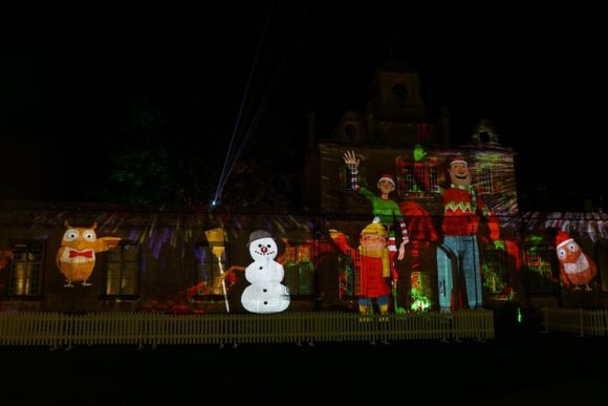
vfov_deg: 43.6
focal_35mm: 30
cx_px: 304
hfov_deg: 61.9
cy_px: 203
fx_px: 507
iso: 3200
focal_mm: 30
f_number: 2.8
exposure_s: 1/60
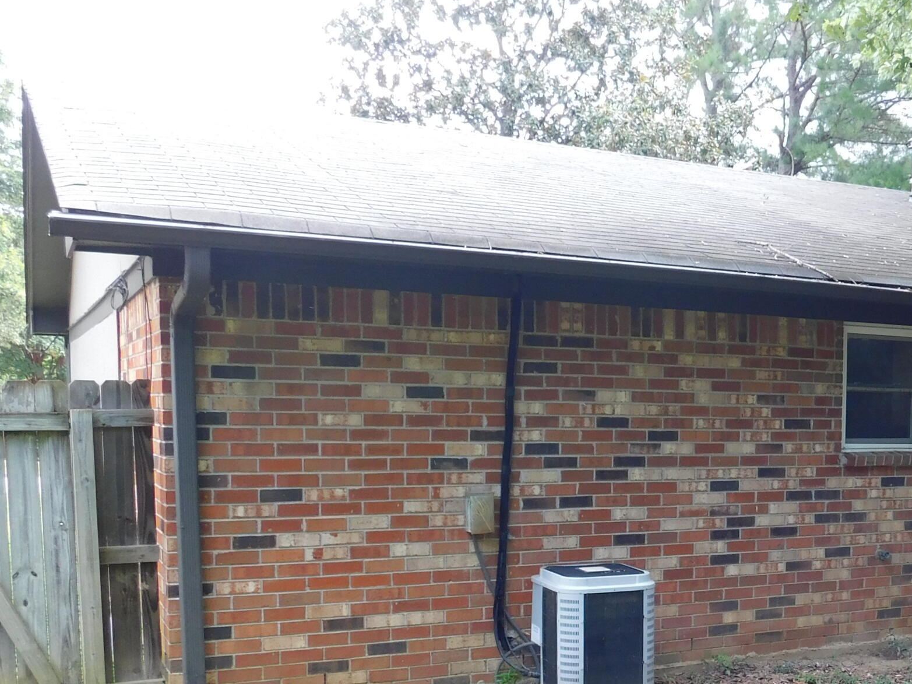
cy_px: 528
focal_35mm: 46
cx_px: 772
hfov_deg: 39.1
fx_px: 1212
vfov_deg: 30.9
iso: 125
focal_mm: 4.1
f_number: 3
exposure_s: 1/80
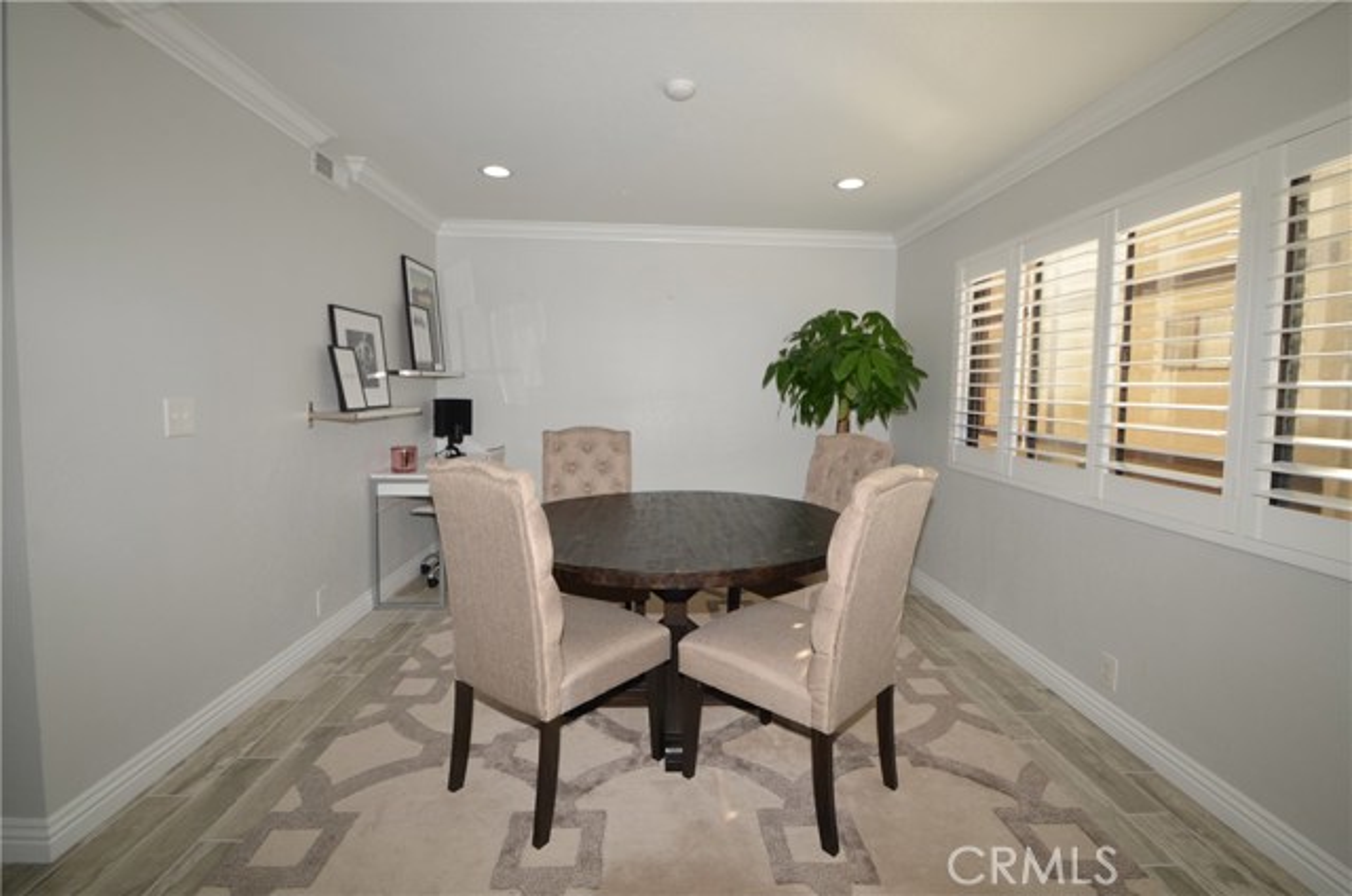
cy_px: 448
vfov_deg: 77.1
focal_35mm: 15
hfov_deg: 100.5
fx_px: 562
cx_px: 676
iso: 100
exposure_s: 1/160
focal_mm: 10
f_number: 6.3
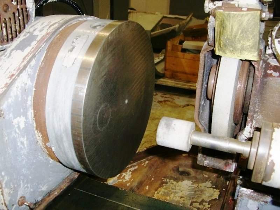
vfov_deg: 37.7
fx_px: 307
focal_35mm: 38
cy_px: 105
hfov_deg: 49.0
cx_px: 140
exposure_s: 1/60
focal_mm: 7.9
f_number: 2.8
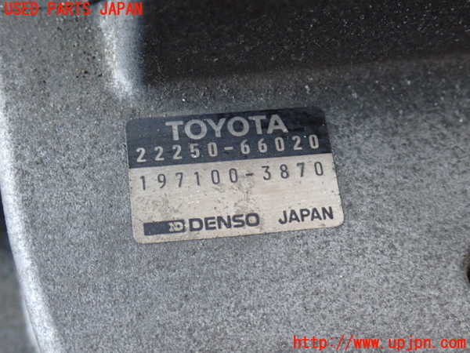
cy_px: 176
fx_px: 733
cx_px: 235
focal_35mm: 54
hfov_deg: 35.5
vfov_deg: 27.0
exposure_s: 1/25
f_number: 3.3
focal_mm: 9.65
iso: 800
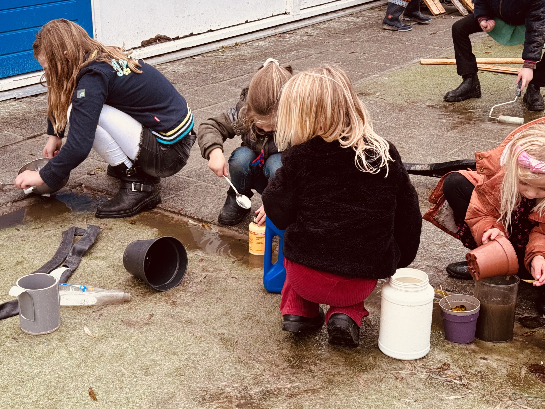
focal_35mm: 59
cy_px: 247
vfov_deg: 24.8
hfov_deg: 32.6
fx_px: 929
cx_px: 233
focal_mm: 6.76
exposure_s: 1/255
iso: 64
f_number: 1.78
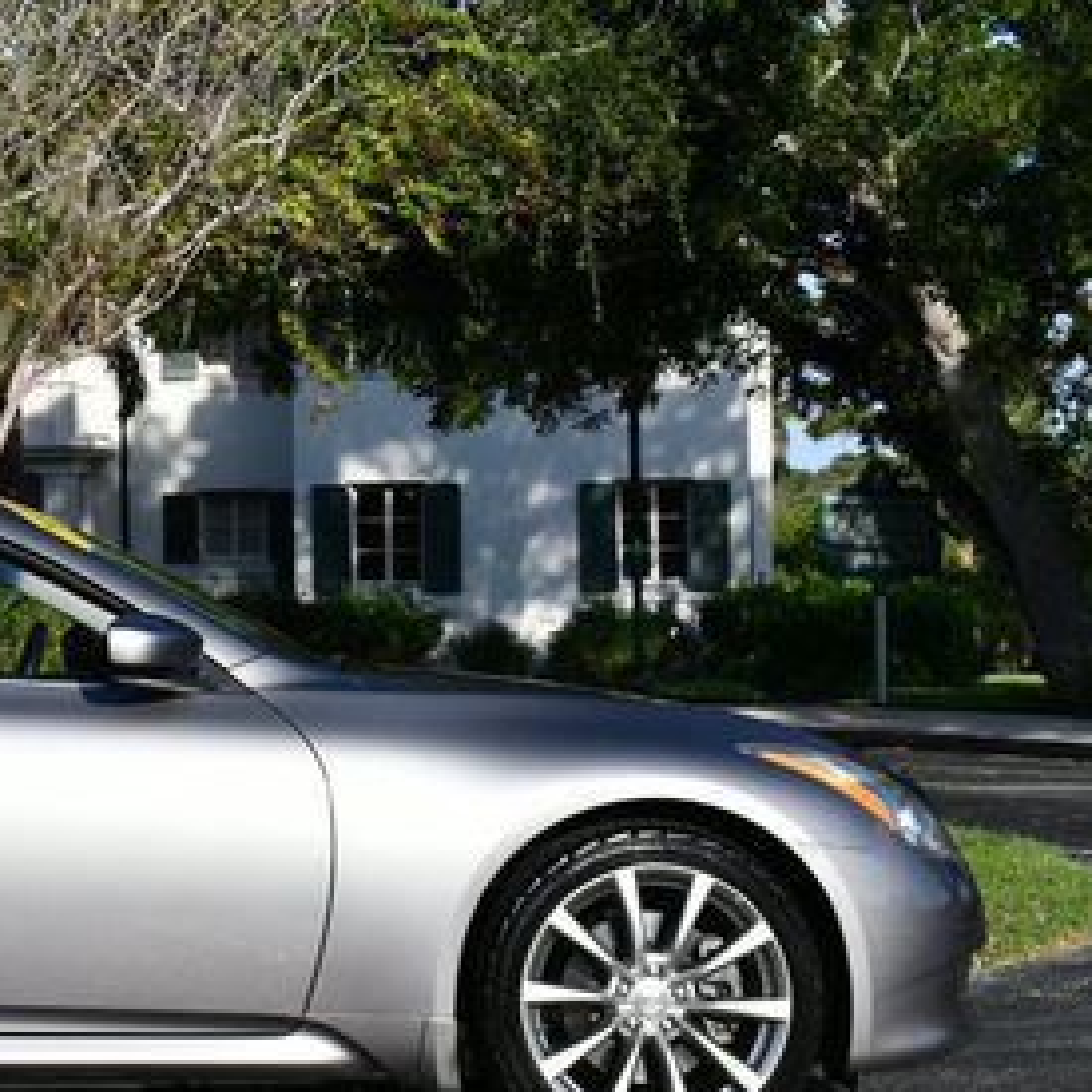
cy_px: 461
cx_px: -103
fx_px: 3676
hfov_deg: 16.4
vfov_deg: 16.9
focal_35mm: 103
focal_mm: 26
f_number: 9
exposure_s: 1/320
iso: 100
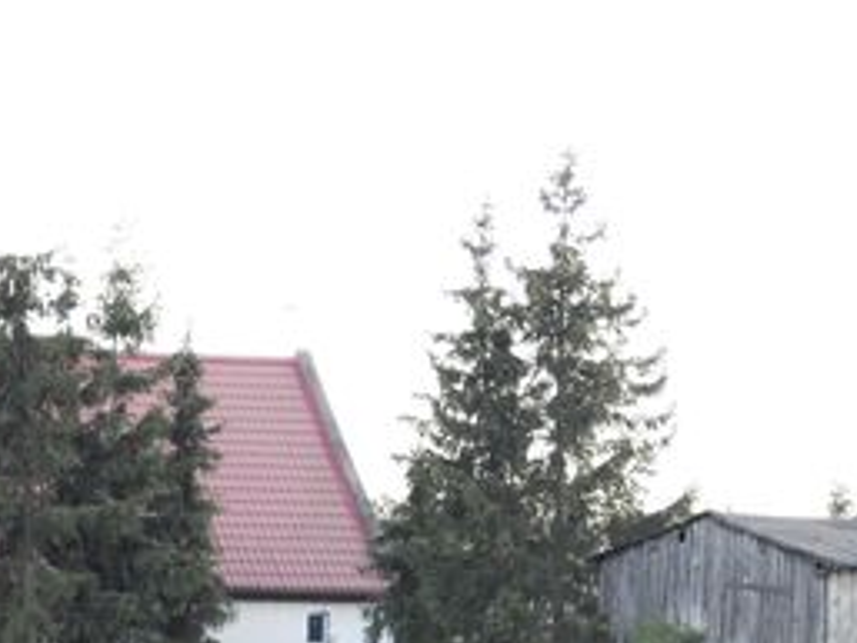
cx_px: 530
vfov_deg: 6.3
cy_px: 653
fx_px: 5845
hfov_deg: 8.4
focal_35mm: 236
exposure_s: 1/250
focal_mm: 70
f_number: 5.6
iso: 800
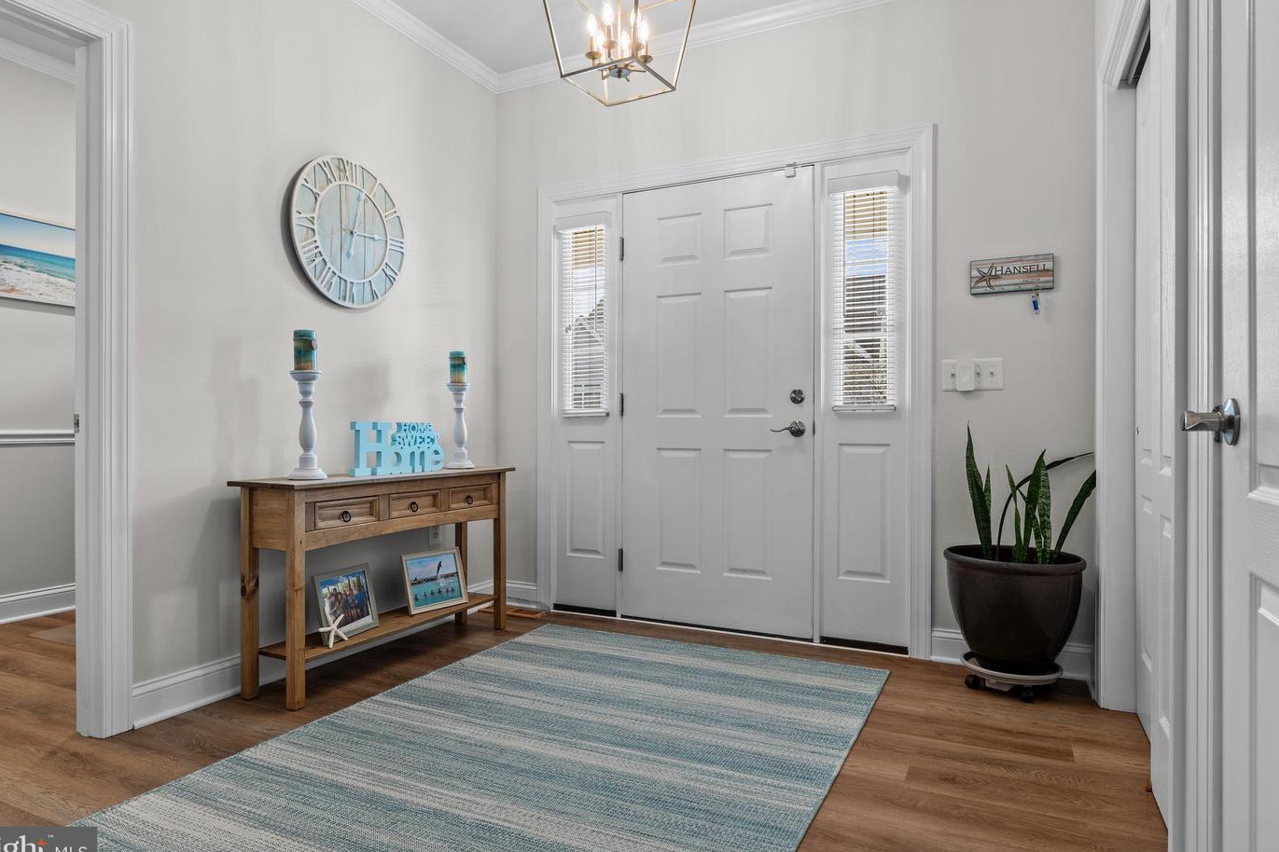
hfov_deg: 80.1
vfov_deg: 58.5
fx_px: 761
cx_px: 623
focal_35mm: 21
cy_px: 427
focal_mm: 13.6
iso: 200
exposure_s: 1/1.67
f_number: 7.1
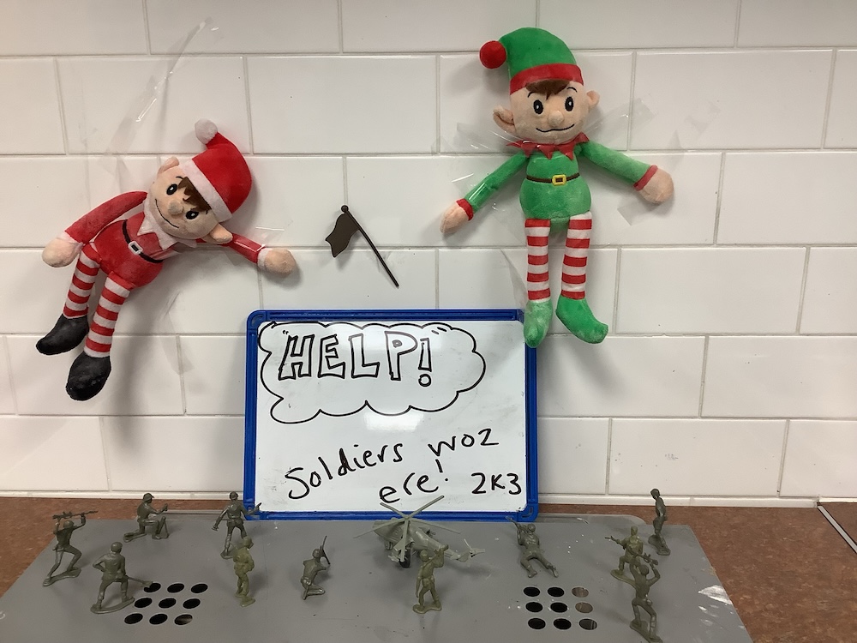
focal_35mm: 31
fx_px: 767
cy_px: 322
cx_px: 428
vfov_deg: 45.4
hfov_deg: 58.4
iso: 80
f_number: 2.4
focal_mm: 3.3
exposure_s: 1/50
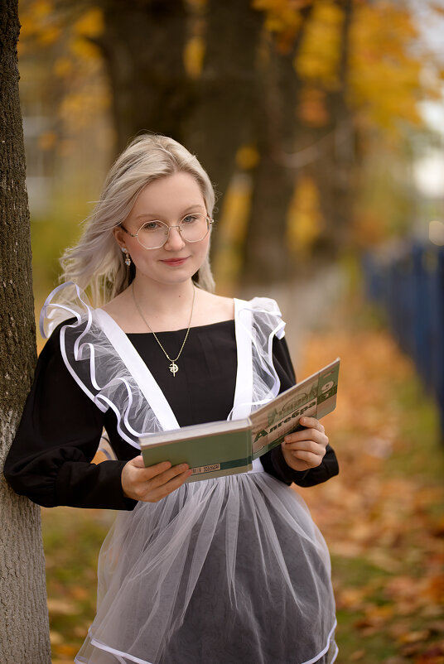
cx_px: 222
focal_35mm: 85
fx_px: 1570
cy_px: 332
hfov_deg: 16.1
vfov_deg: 23.9
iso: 100
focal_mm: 85
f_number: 2
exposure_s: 1/1250
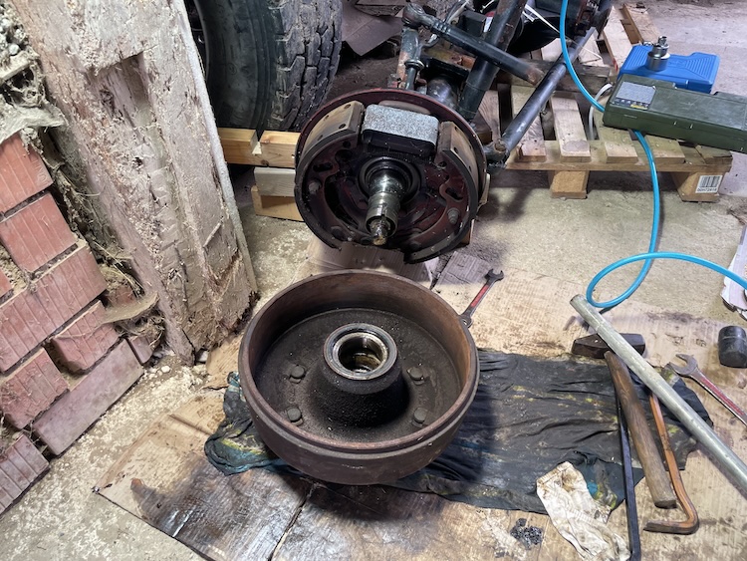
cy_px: 280
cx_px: 374
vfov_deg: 53.1
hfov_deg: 67.3
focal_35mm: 26
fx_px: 561
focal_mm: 4.2
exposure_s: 1/100
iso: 64
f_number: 1.6
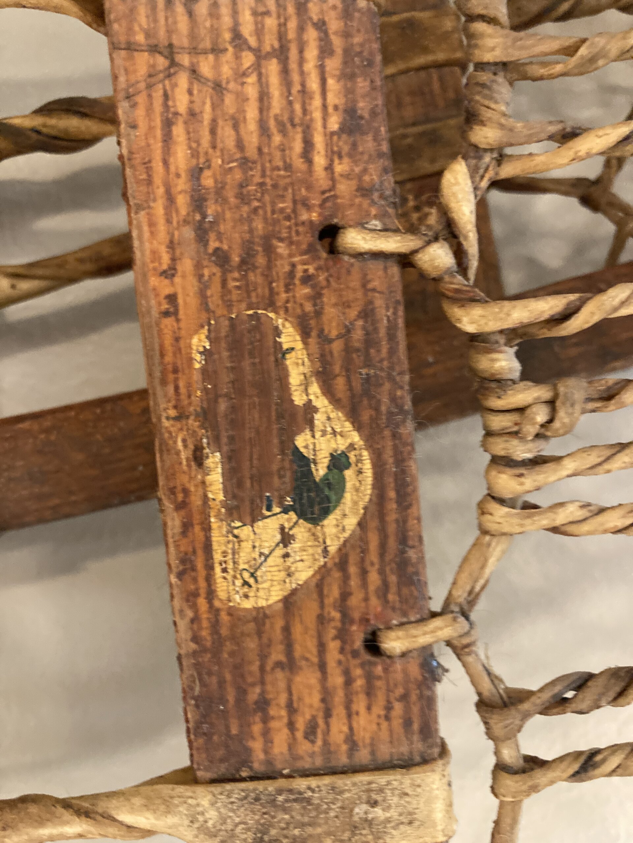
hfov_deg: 49.7
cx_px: 316
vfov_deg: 63.4
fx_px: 683
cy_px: 422
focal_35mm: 28
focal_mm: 3.99
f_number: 1.8
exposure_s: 1/30
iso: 500
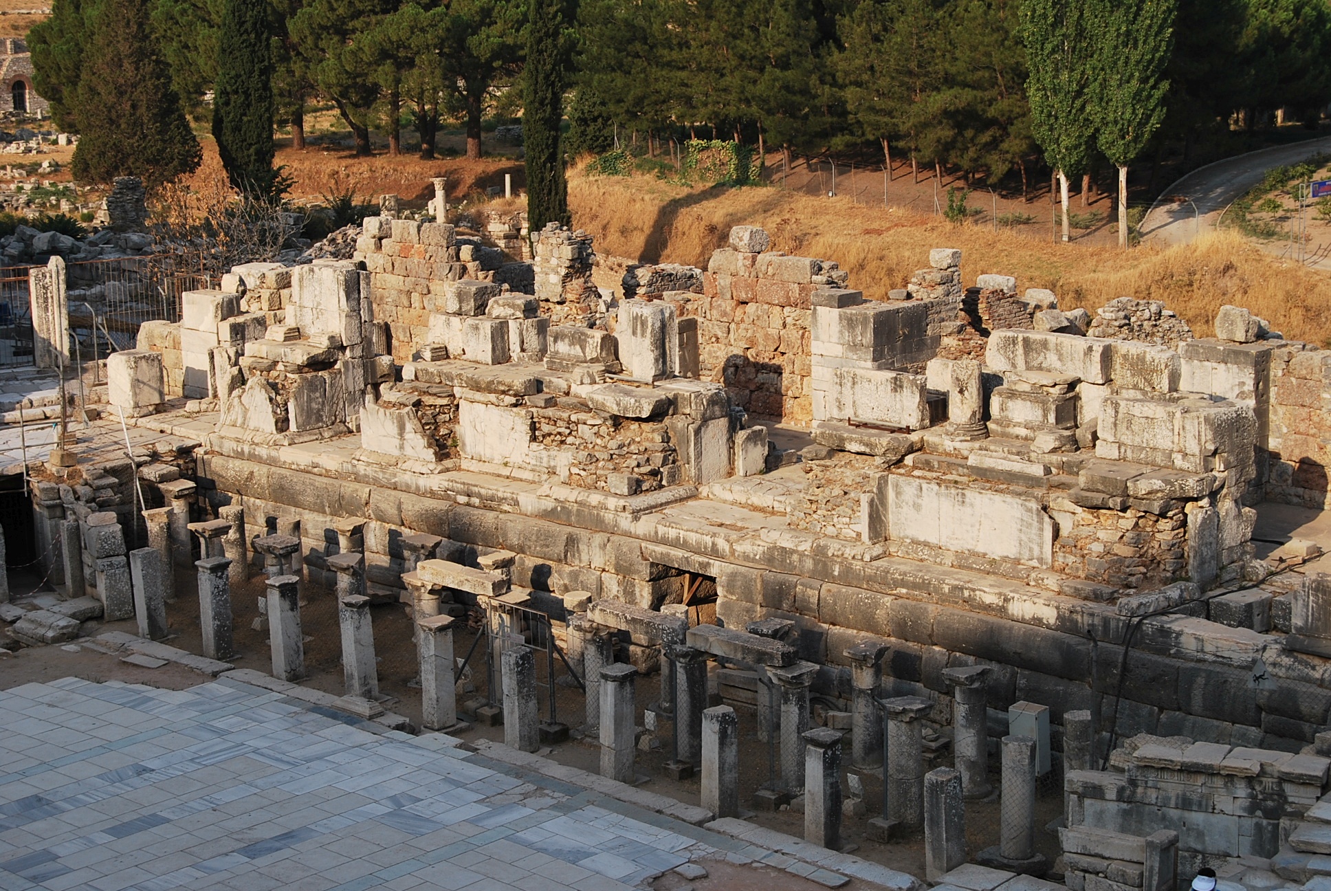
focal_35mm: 68
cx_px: 666
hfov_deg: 29.8
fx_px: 2499
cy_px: 446
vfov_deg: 20.2
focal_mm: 45
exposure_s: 1/250
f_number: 10
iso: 140
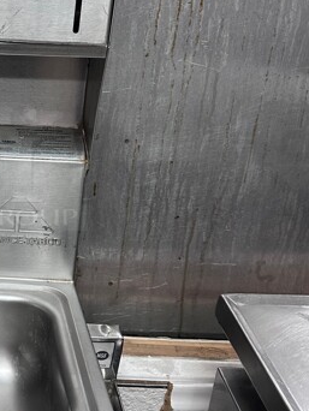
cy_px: 168
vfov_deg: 33.7
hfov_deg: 23.8
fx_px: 678
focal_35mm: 57
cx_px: -46
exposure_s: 1/60
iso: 200
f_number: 1.78
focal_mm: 6.86
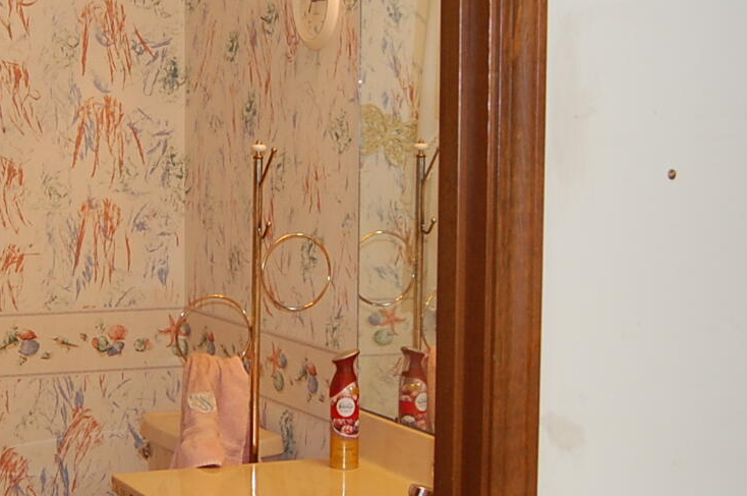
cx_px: 207
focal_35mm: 83
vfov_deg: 16.4
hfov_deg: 24.3
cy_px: 256
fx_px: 1720
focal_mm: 18
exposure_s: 1/60
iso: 400
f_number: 3.5
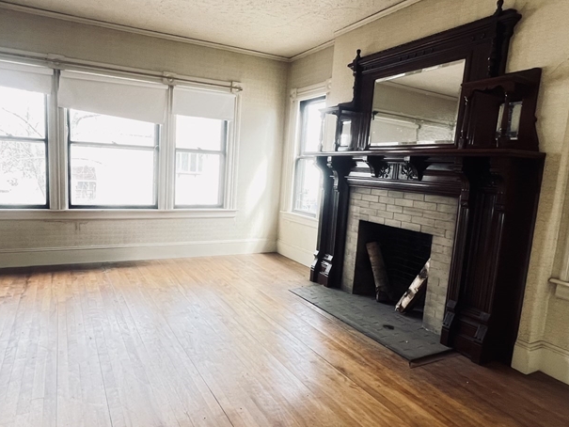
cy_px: 224
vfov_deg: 61.1
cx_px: 251
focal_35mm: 22
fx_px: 362
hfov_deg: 76.1
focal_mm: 1.57
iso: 250
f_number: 1.8
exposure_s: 1/85
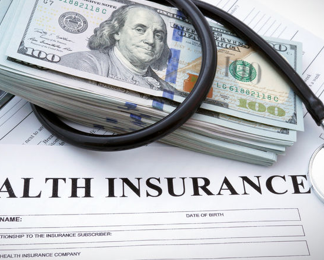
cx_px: 143
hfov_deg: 29.1
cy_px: 129
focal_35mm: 65
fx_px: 623
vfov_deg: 23.5
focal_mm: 30
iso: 200
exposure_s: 2.5
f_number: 20
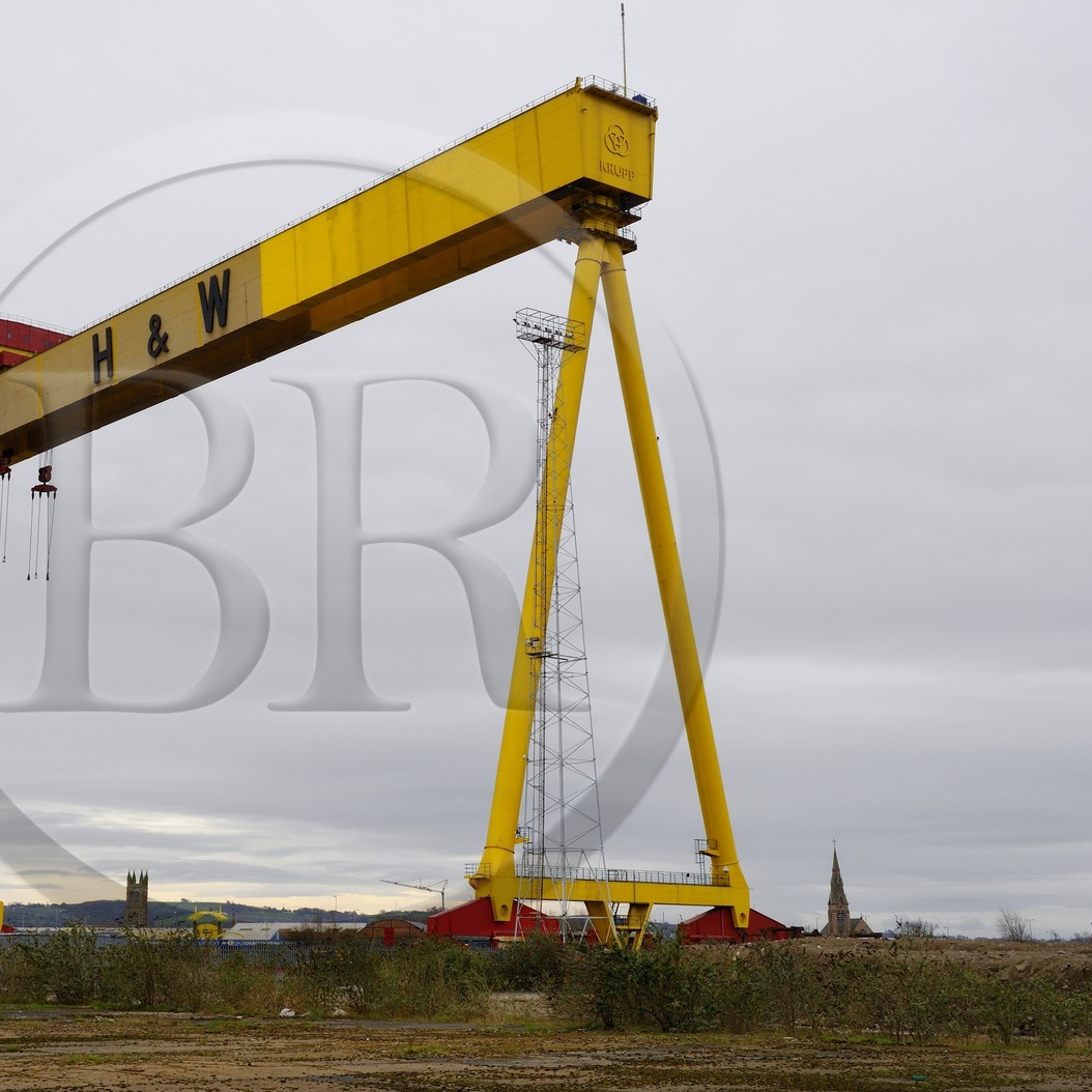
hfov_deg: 34.1
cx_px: 291
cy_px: 543
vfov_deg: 34.7
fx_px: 1749
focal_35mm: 49
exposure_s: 1/200
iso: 400
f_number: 11
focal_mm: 38
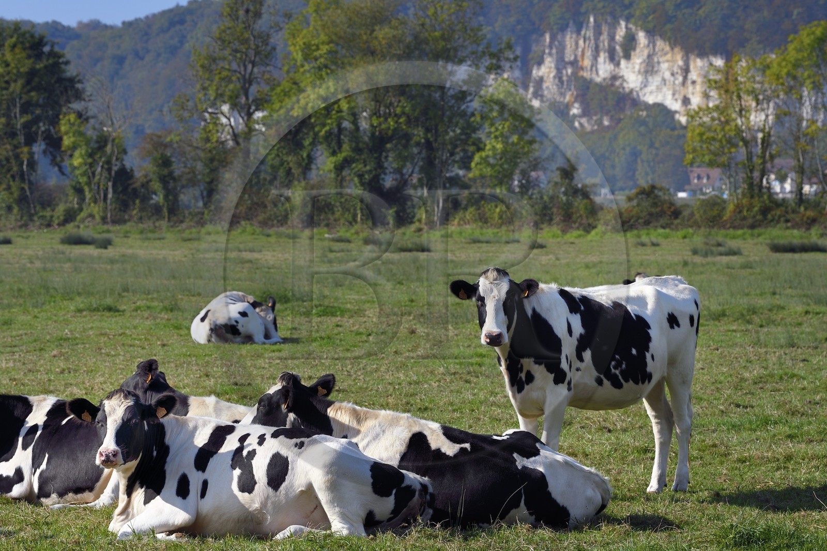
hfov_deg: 13.7
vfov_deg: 9.1
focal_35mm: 150
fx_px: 3445
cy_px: 276
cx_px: 414
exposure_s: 1/320
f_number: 9
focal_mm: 150
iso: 200
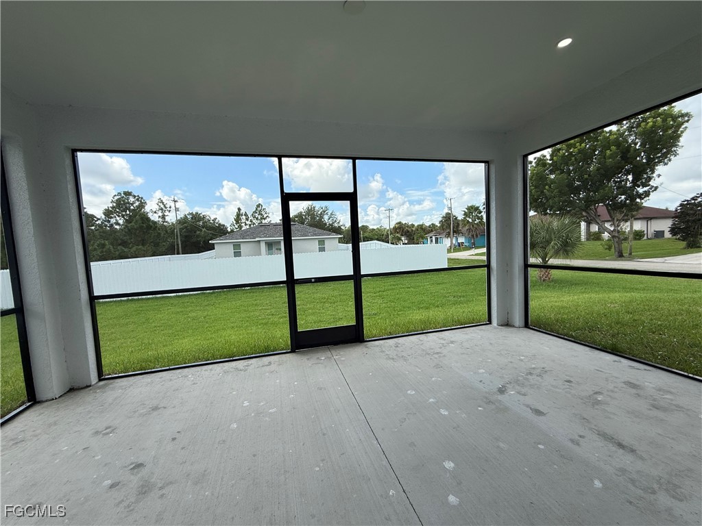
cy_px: 263
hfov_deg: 102.1
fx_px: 284
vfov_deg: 85.7
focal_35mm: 14
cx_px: 351
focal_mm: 2.22
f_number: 2.2
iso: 50
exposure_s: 1/841
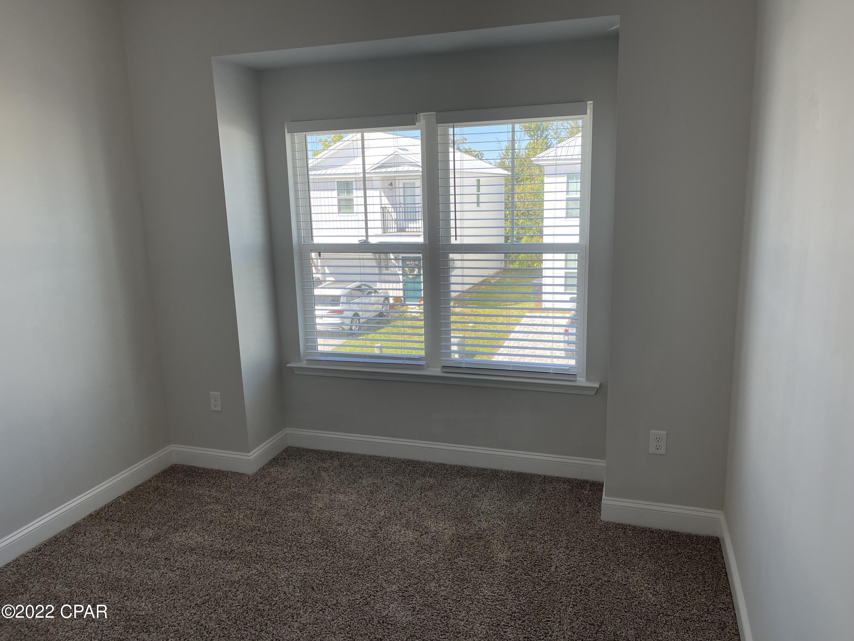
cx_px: 427
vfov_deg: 53.1
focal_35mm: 26
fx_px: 641
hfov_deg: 67.3
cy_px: 320
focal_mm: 5.1
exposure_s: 1/377
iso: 32
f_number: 1.6
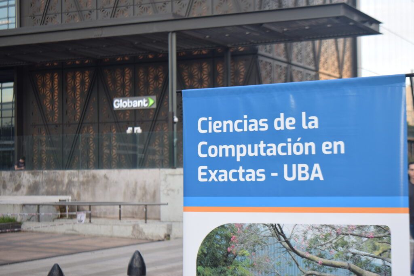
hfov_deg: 28.1
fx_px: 828
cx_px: 207
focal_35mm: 72
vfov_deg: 18.9
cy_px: 138
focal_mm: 48
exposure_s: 1/80
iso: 400
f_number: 5.3
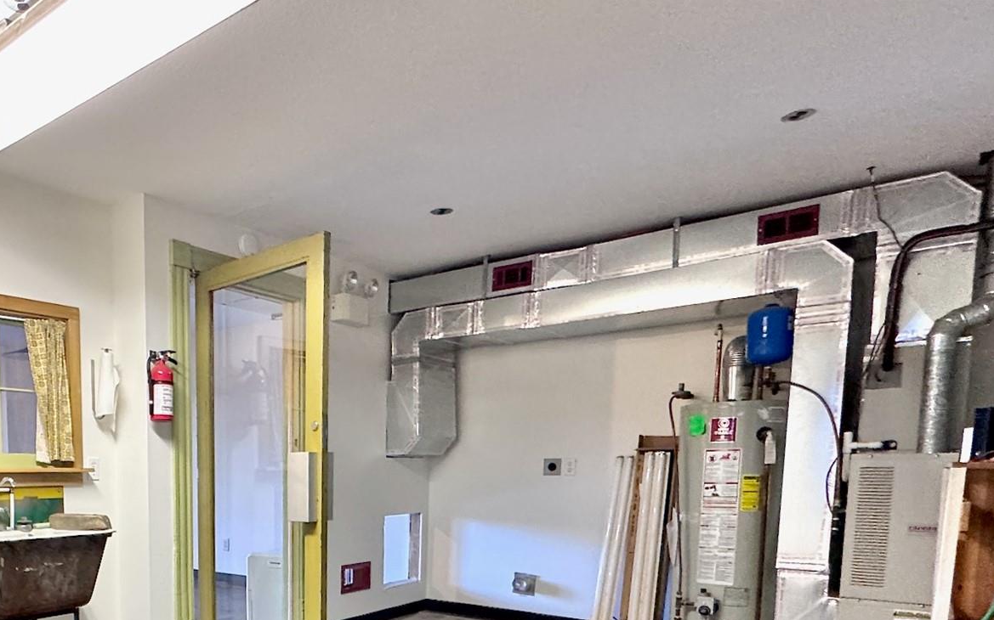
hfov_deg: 65.8
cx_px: 241
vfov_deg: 42.2
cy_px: 598
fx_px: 704
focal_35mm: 26
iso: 500
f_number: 2.2
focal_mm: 2.22
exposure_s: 1/60
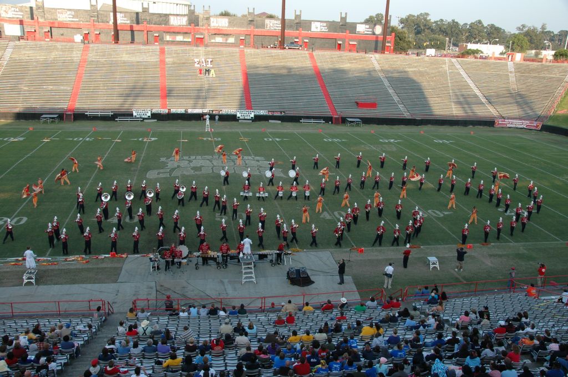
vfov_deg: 39.9
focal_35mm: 33
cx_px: 284
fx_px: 520
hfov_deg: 57.3
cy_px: 188
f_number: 6.3
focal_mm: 22
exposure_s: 1/160
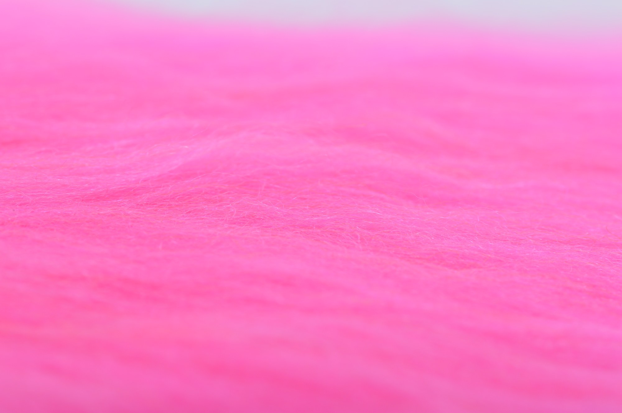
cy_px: 206
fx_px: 2331
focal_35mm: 135
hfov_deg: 15.2
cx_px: 311
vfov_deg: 10.1
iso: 100
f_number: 16
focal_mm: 90
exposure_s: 1/160
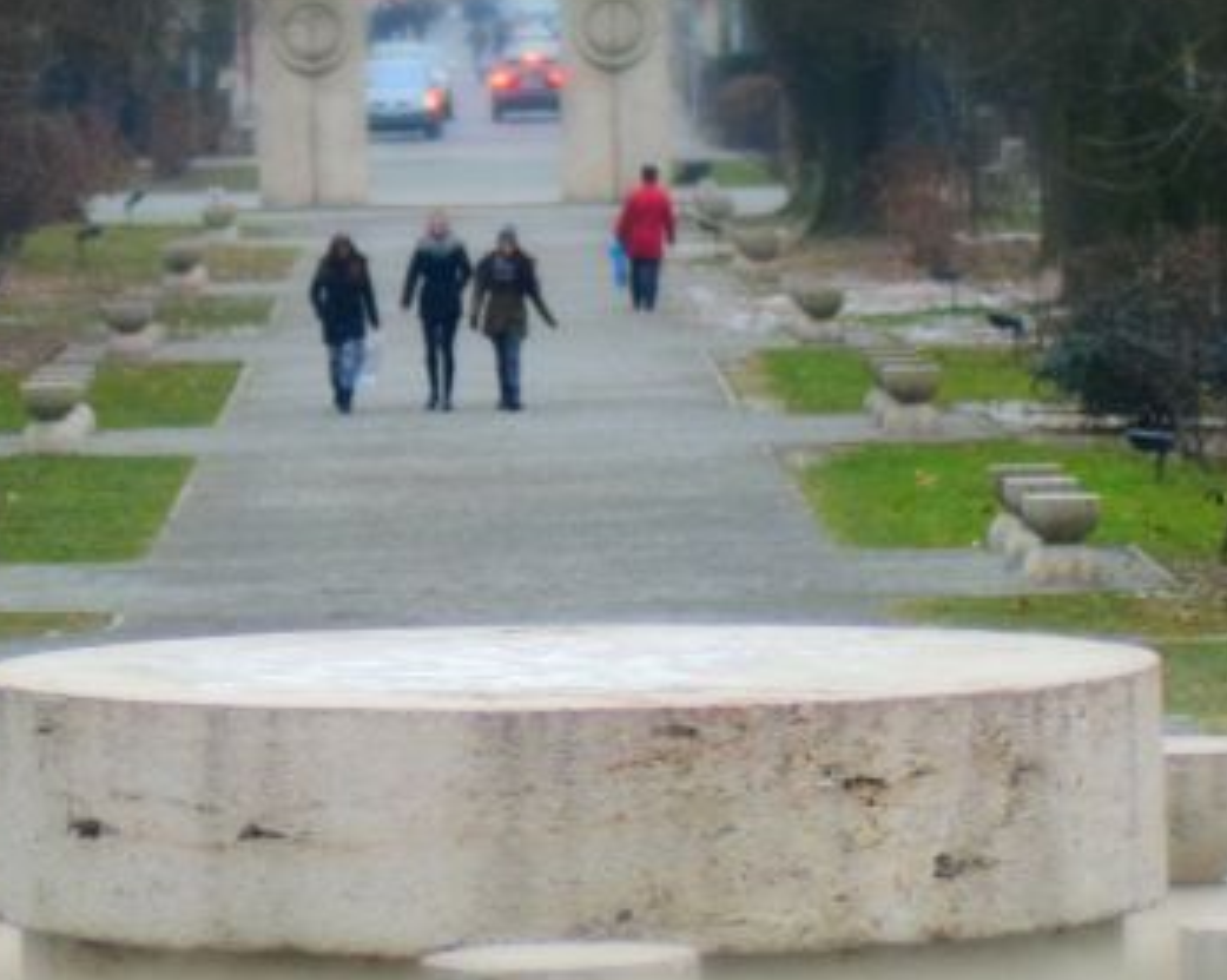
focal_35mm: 291
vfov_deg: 5.3
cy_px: 504
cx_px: 463
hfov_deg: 6.6
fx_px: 10559
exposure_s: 1/125
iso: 1600
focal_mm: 70
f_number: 4.5
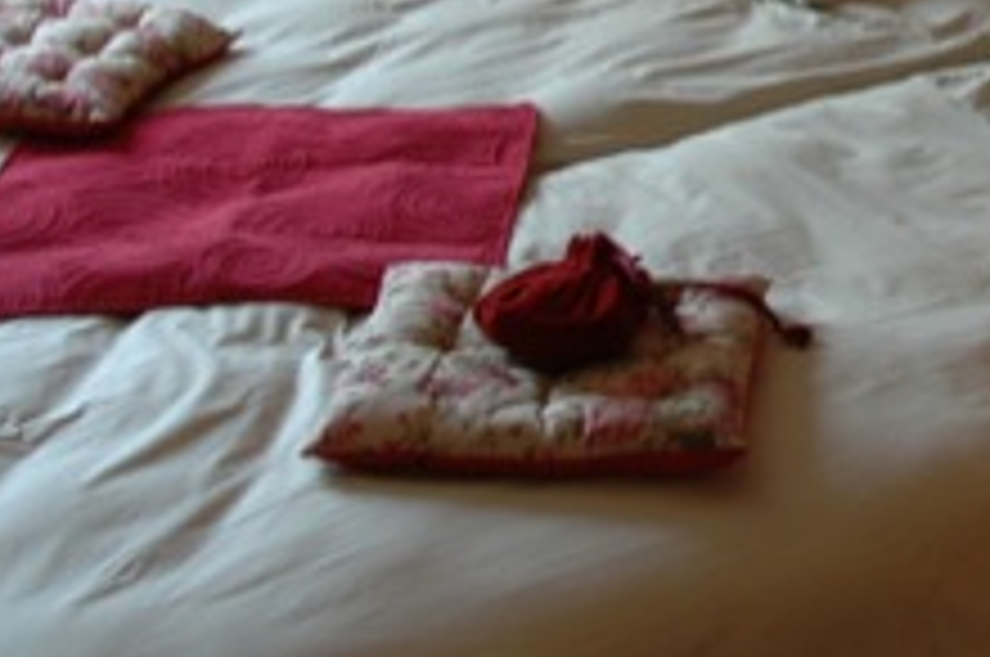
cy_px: -128
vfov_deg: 13.5
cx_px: 1184
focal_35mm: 98
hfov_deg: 19.6
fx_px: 2691
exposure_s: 1/30
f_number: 3.5
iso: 200
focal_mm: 18
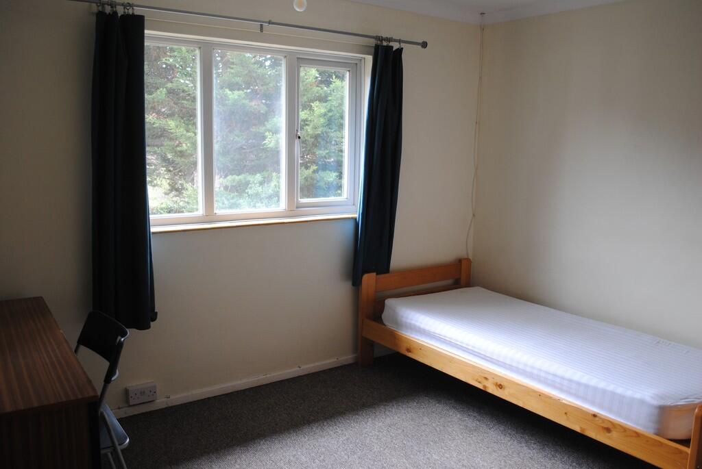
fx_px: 586
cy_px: 234
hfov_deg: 61.9
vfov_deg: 43.7
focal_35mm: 30
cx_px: 351
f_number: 3.8
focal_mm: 20
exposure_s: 1/50
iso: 200
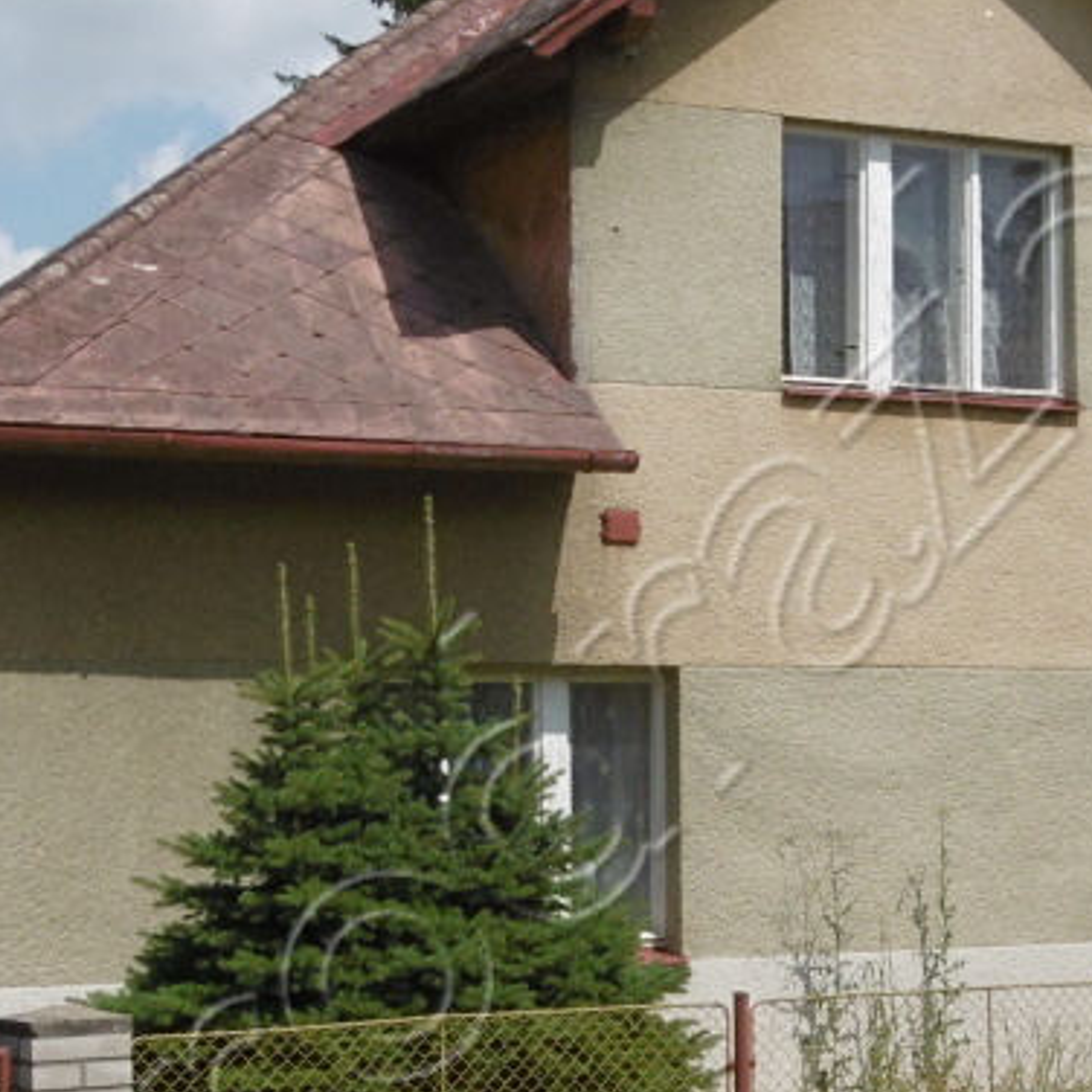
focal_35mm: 77
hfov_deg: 22.5
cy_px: 590
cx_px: 622
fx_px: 2748
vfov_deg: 22.5
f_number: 8.8
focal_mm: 5.8
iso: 100
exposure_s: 1/400
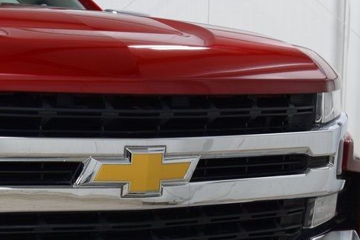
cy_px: 232
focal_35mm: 110
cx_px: 20
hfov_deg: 18.2
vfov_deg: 12.3
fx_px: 1100
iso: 450
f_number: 6.3
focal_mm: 34
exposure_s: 1/15
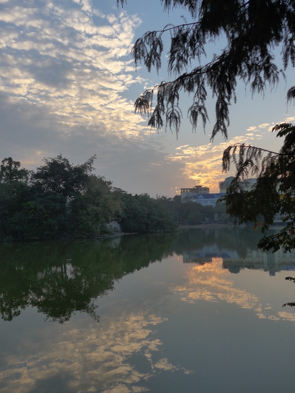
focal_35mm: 29
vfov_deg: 61.7
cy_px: 196
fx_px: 330
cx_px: 148
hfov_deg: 48.2
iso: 160
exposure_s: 1/800
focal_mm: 6
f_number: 2.5
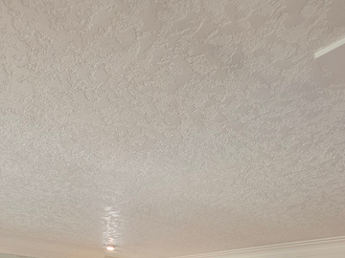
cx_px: 120
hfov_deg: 49.4
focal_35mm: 37
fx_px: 369
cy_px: 333
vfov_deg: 30.7
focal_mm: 2.2
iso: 32
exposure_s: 1/60
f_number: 1.9
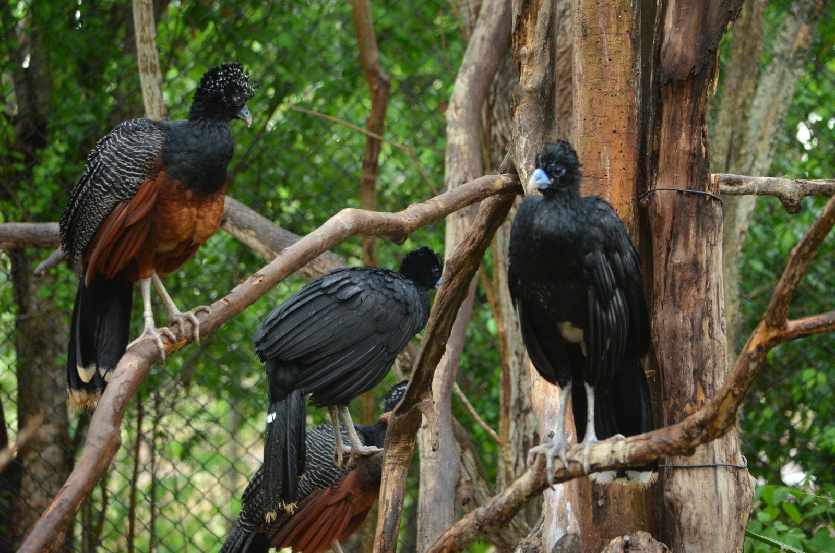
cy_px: 276
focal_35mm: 188
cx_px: 418
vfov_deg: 7.3
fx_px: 4340
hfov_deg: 11.0
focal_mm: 125
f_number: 5.6
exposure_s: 1/125
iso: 1000
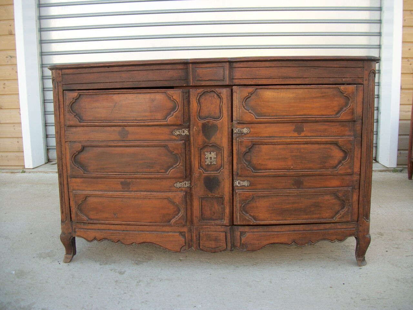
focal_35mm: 32
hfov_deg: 56.8
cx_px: 206
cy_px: 155
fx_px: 382
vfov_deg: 44.2
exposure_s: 1/160
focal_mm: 5.7
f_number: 2.9
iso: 80
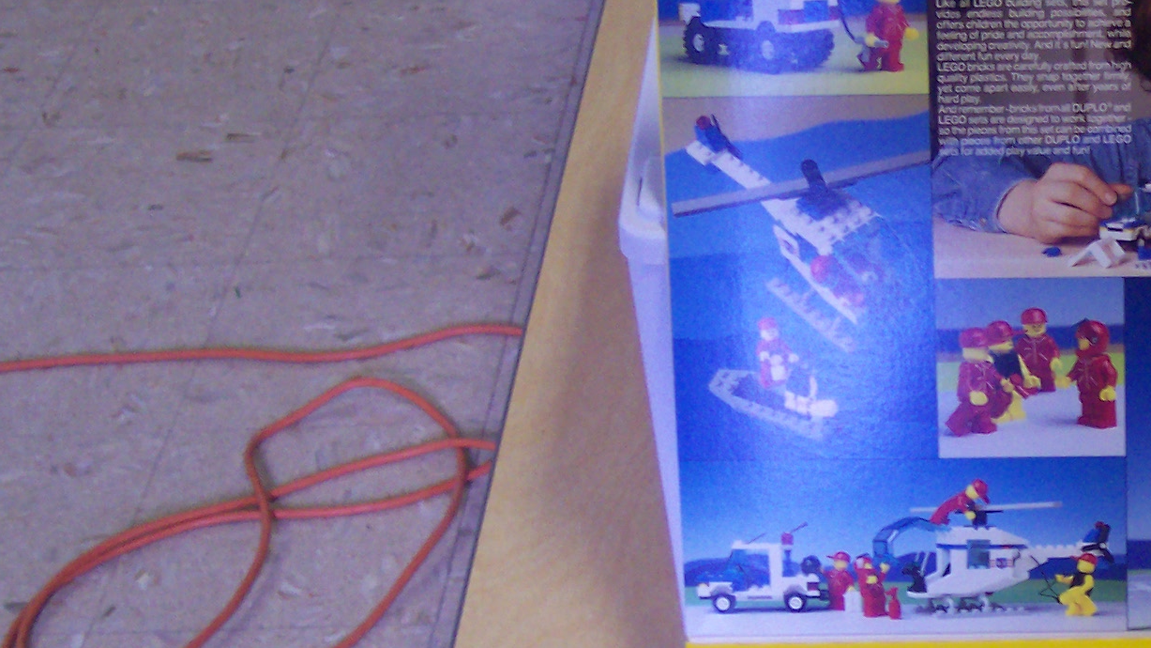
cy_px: 552
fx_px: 2655
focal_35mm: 87
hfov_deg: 23.7
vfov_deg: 13.8
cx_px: 1072
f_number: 2.8
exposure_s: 1/30
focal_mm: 8
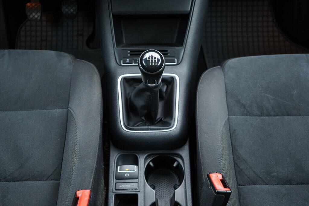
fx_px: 309
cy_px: 103
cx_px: 154
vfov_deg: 36.9
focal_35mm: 36
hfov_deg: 53.1
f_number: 2.8
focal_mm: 24
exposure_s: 1/40
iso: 500
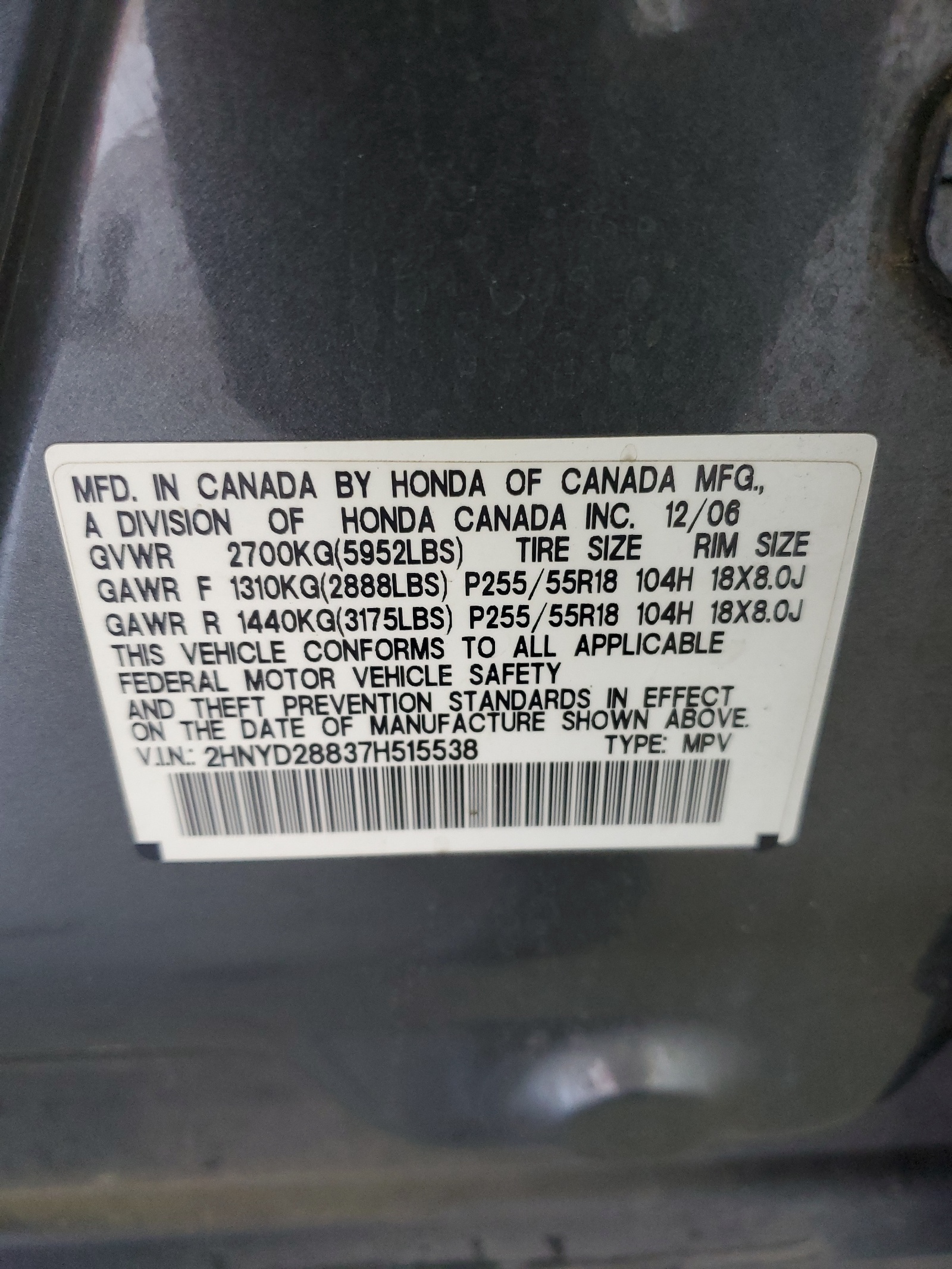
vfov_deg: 67.3
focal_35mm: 26
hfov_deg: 53.1
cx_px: 476
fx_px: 953
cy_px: 634
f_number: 1.5
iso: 182
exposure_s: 1/60.2
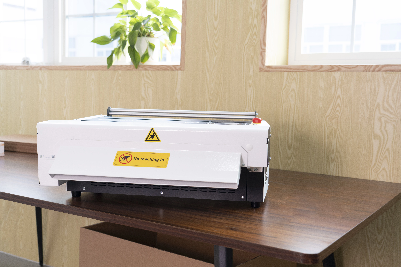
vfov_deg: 30.5
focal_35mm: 44
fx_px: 490
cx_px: 200
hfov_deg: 44.5
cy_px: 134
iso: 640
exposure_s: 1/80
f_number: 5
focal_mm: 44
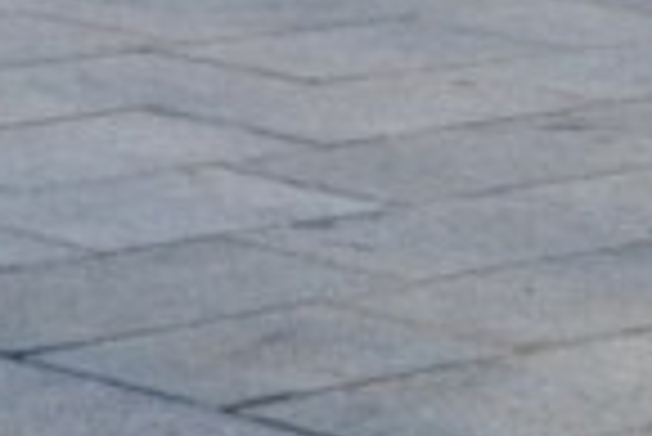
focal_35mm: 456
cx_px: 153
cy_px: -497
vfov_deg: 3.0
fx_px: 8262
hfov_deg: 4.5
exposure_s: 1/90
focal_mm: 55
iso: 200
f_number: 8
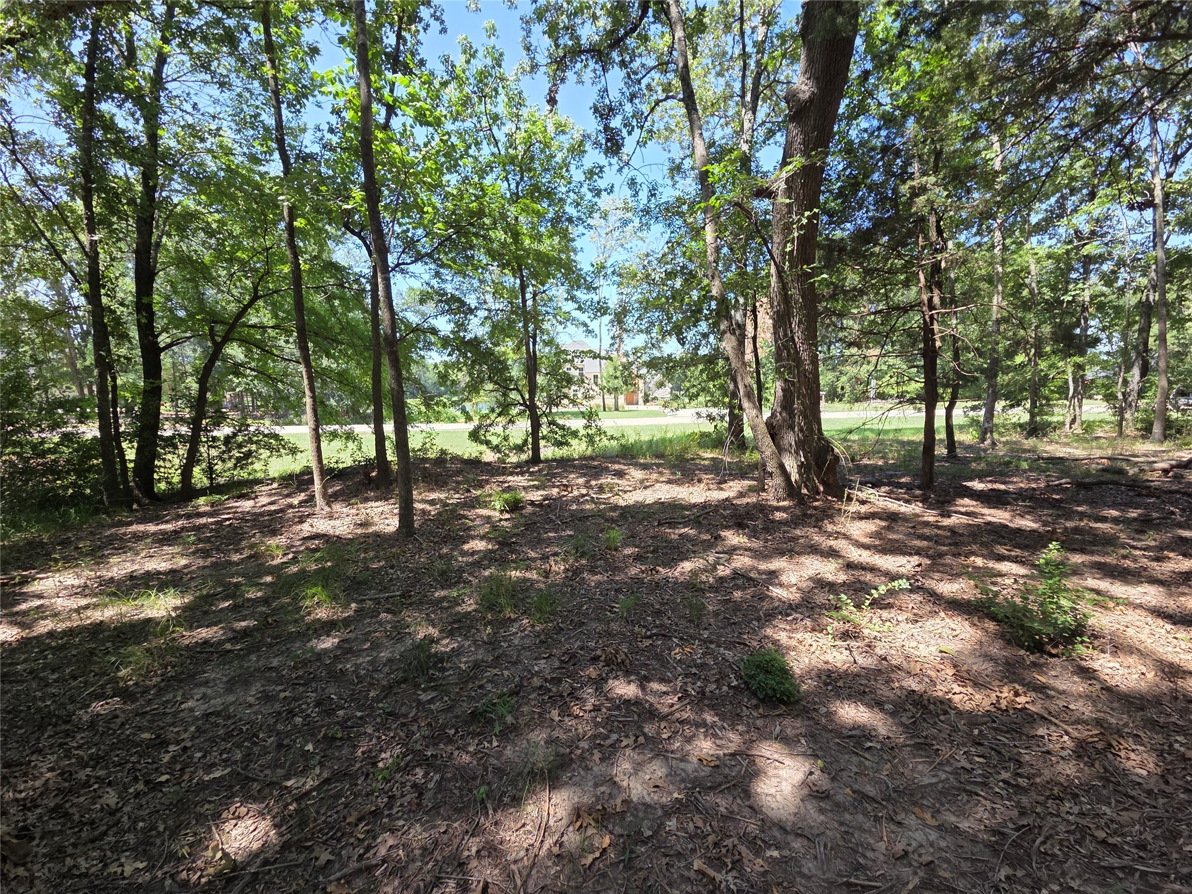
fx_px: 448
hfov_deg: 106.2
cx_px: 596
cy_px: 447
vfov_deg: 89.9
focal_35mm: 13
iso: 50
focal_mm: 2.2
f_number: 2.2
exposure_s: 1/393
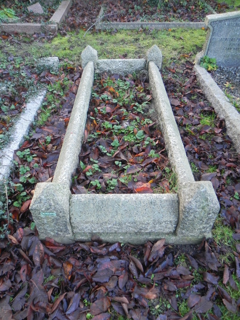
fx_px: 240
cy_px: 160
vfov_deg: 67.3
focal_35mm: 26
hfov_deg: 53.1
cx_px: 120
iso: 181
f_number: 2.8
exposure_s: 1/30
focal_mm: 4.6
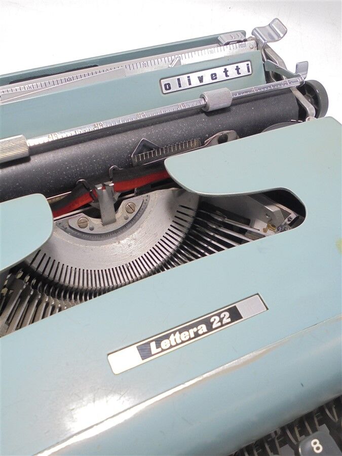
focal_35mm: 34
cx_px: 171
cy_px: 228
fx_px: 448
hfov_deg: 41.8
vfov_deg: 54.0
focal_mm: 6.1
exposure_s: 1/30
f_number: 4
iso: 100
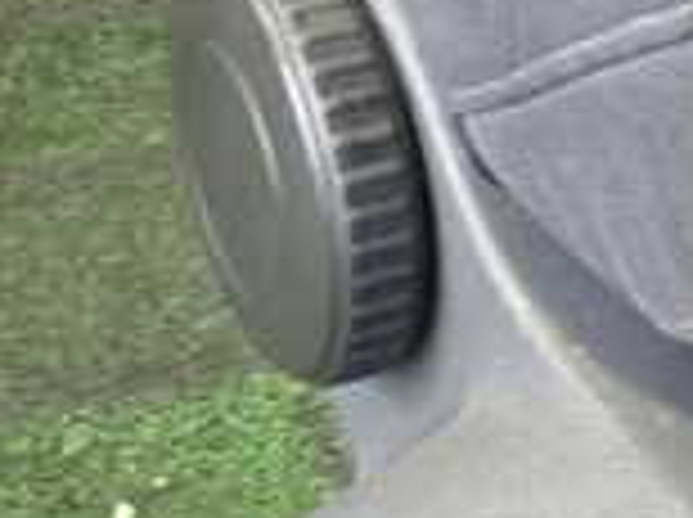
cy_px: 225
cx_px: 1305
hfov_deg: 14.5
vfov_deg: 12.6
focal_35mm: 117
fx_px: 2339
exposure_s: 1/25
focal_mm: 5.4
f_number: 2.3
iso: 800
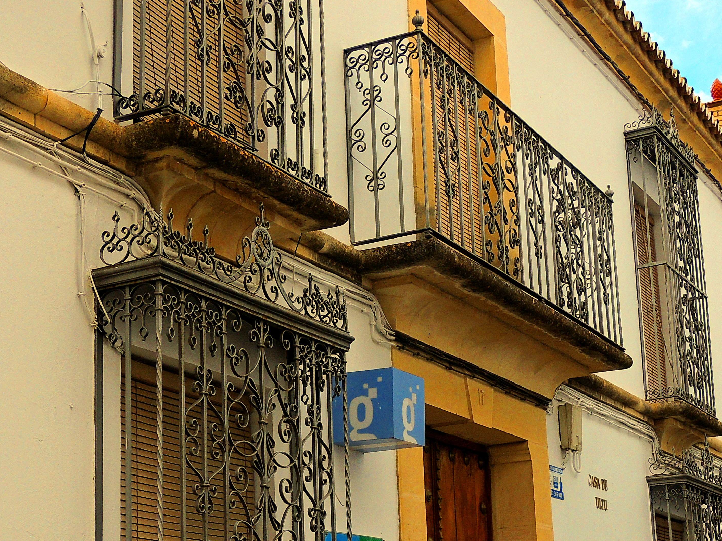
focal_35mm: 70
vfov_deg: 20.9
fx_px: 1460
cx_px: 393
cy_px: 396
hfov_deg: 27.8
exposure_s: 1/640
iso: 100
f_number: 3.4
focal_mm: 7.6
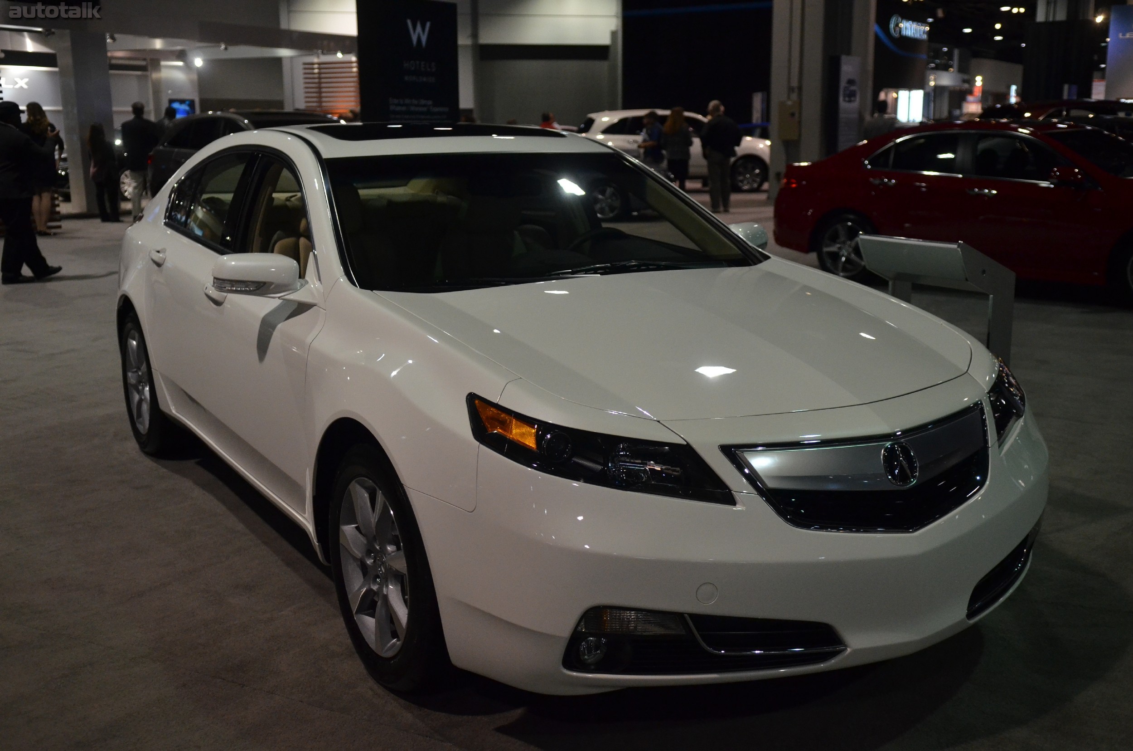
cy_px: 376
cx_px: 566
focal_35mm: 39
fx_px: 1225
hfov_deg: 49.6
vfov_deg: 34.1
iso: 1600
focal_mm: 26
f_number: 2.8
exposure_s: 1/160
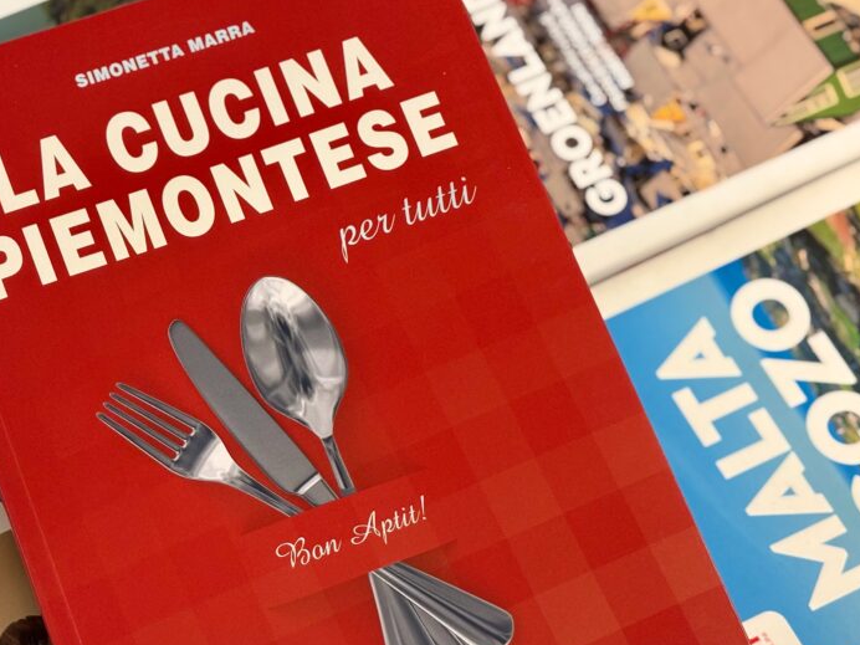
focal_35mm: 77
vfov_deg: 19.1
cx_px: 268
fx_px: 1913
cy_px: 378
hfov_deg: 25.2
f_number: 1.6
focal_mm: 5.96
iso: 64
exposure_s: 1/50
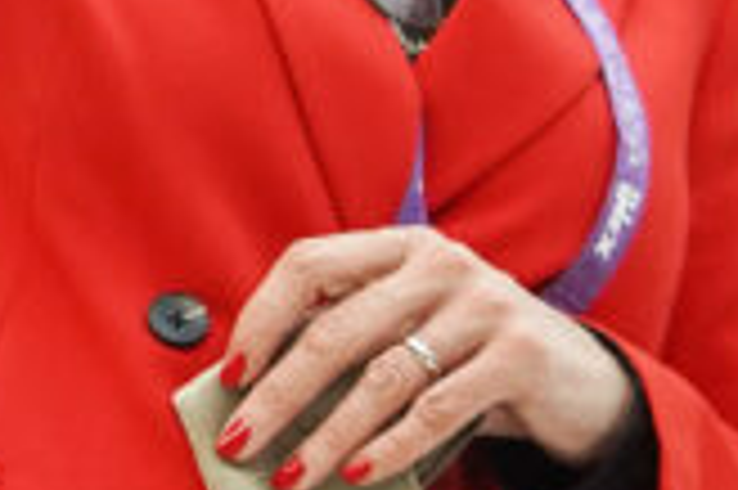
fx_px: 3502
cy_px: -423
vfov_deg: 7.7
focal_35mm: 171
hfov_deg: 11.7
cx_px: -243
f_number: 4
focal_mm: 24
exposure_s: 1/1600
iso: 2500
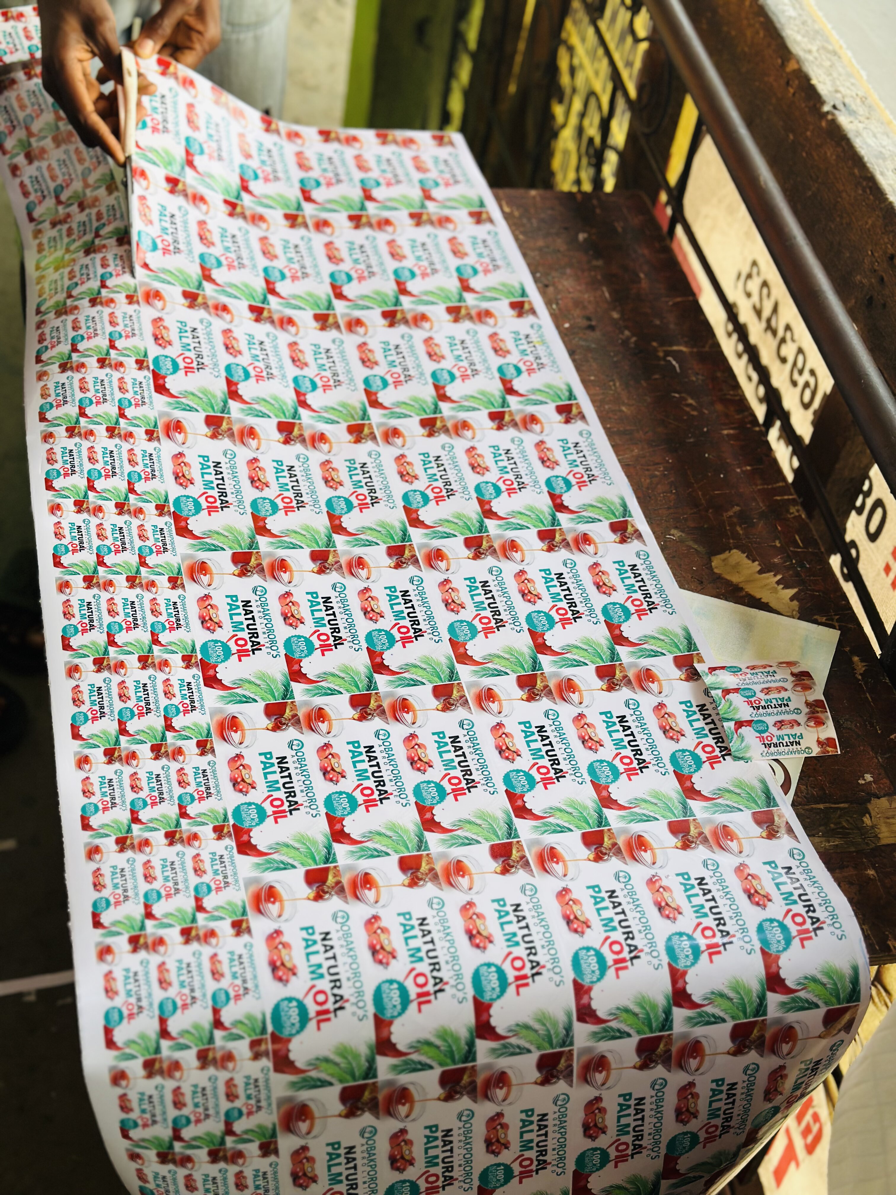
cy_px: 598
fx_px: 1657
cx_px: 448
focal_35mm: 48
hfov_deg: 30.3
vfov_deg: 39.7
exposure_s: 1/494
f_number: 1.78
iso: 80
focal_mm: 6.86
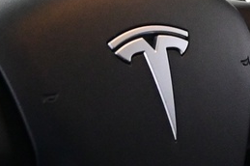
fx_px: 1499
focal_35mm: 216
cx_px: 366
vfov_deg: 6.3
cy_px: 163
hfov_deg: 9.3
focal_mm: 23
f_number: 4.2
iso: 2500
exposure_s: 1/40
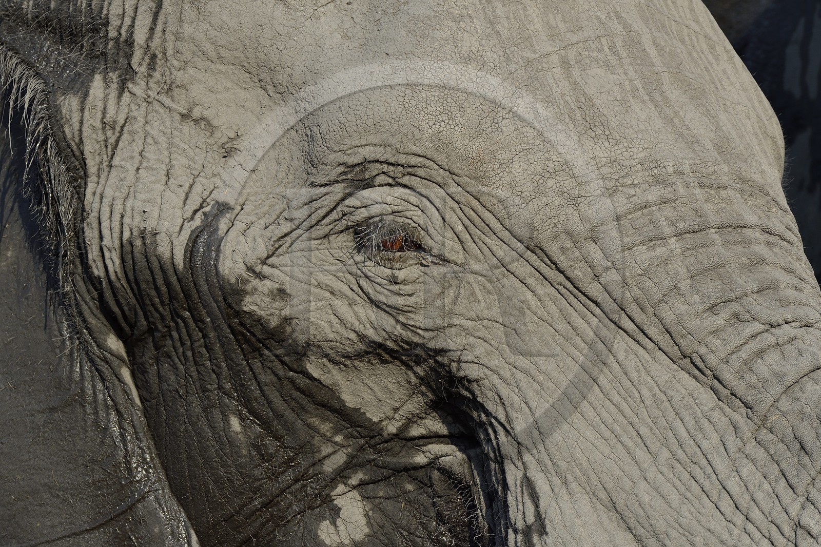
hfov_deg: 7.4
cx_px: 410
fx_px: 6384
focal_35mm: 280
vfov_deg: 4.9
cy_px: 274
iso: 400
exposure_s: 1/500
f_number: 10
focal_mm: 280
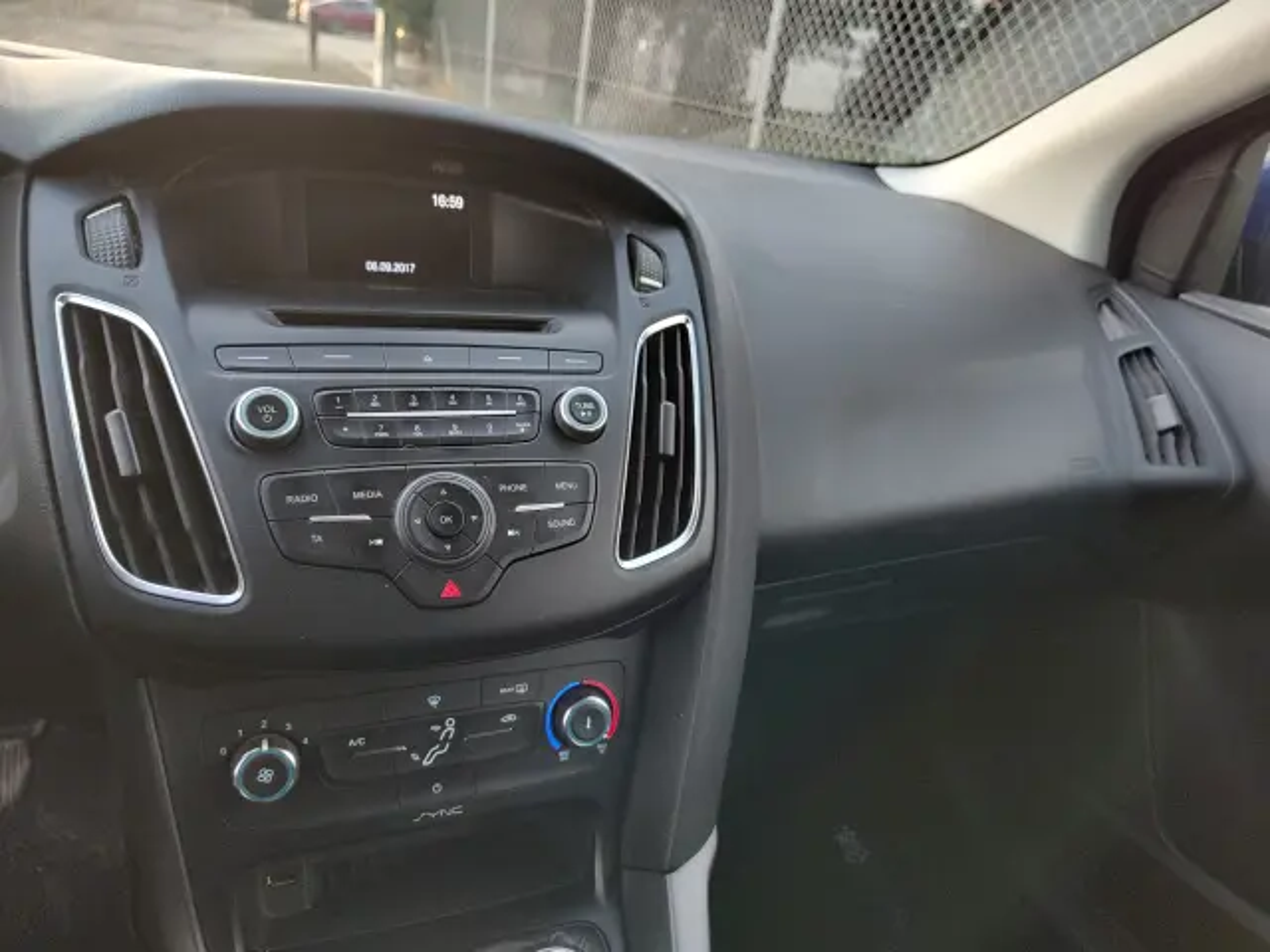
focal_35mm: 23
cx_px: 635
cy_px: 476
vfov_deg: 58.9
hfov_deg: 73.9
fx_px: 844
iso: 205
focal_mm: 5.56
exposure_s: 1/50
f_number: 1.8
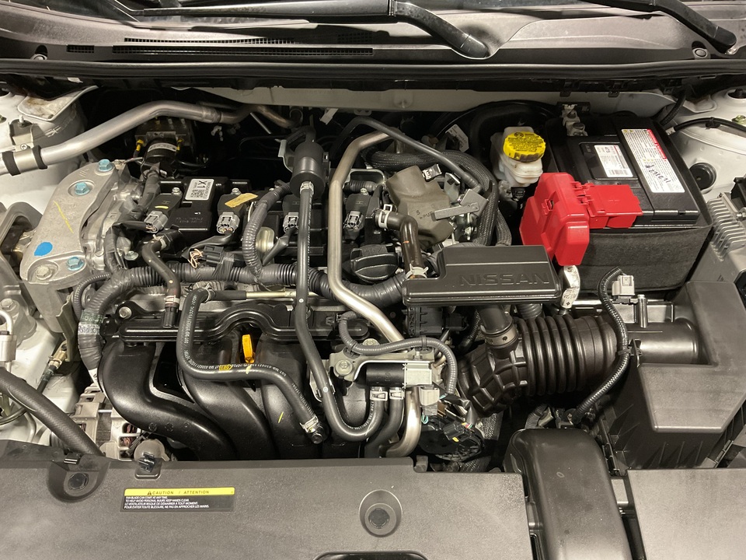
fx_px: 625
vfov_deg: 48.2
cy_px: 280
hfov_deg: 61.7
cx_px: 373
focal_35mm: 29
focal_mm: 3
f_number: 1.8
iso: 250
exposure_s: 1/40
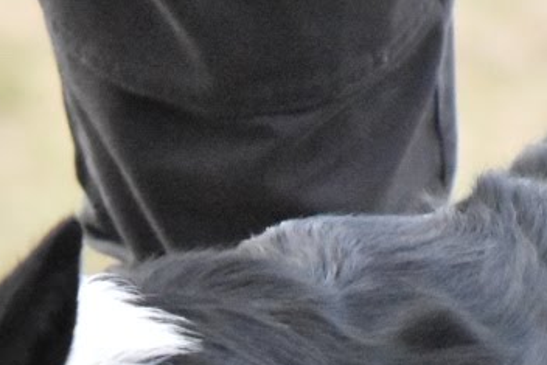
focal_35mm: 2072
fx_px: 31494
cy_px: 553
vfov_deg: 0.7
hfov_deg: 1.0
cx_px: 264
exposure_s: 1/1000
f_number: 5.6
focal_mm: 300
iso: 5000
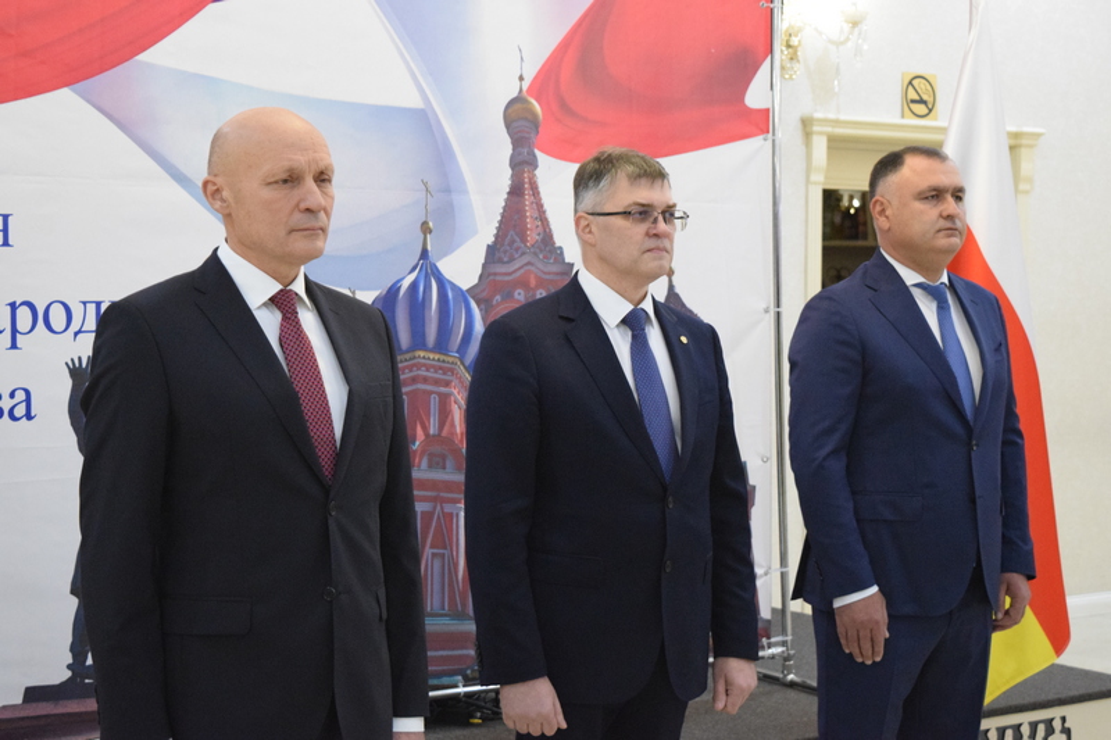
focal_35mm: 69
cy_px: 370
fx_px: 2129
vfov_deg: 19.7
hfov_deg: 29.2
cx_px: 556
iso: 4500
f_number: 5
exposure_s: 1/60
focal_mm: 46
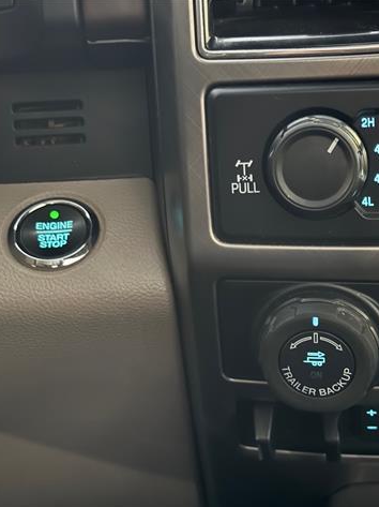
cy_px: 255
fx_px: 950
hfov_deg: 22.5
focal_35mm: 65
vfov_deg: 29.8
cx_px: 234
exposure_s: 1/9
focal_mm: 6.76
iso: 640
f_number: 1.78
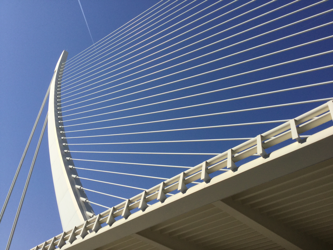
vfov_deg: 45.4
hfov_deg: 58.4
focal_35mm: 31
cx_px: 166
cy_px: 125
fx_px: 298
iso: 25
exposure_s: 1/3135
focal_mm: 3.3
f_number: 2.4
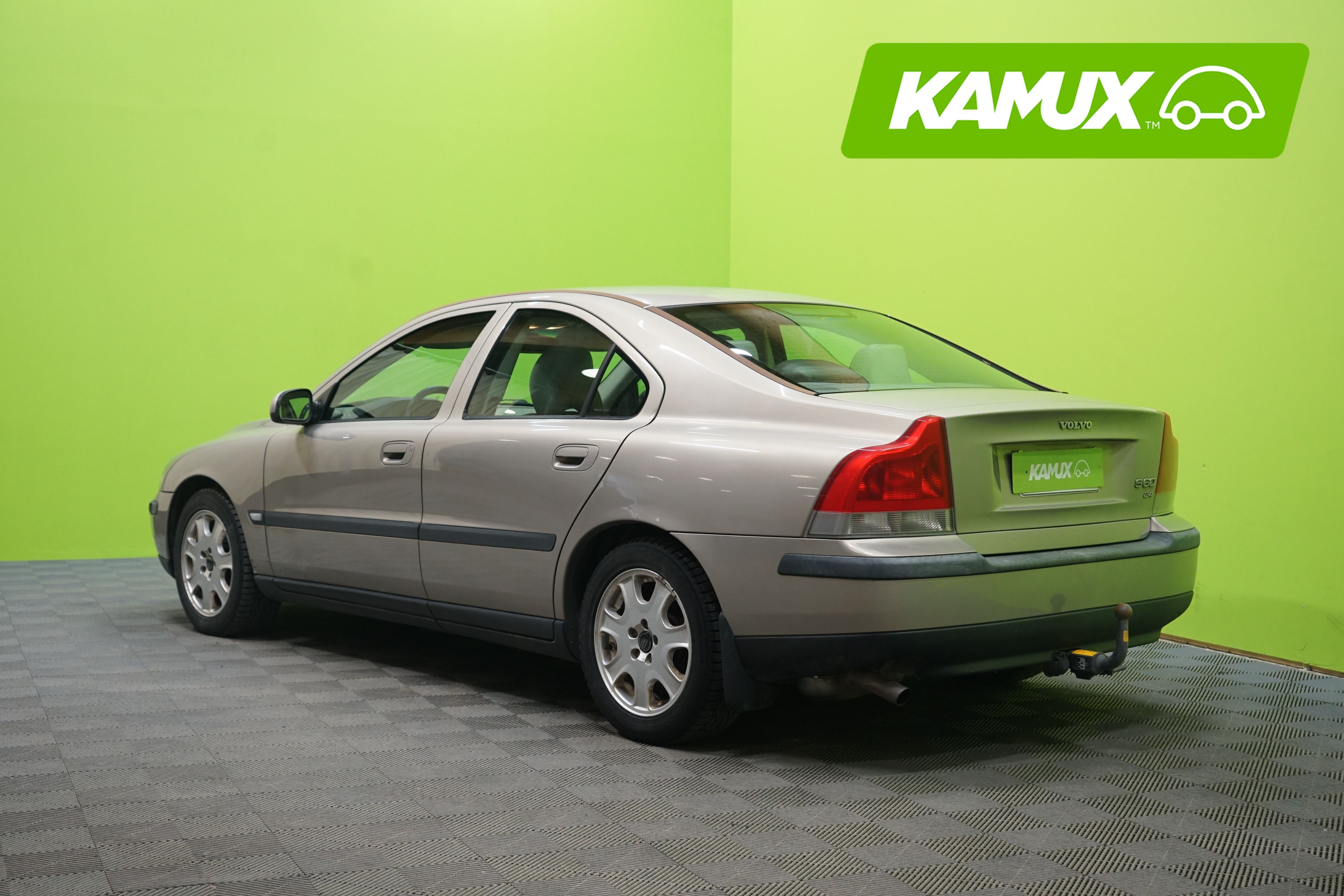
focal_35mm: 46
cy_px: 448
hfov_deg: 42.7
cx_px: 672
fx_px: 1717
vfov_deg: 29.2
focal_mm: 46
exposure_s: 1/25
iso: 1250
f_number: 5
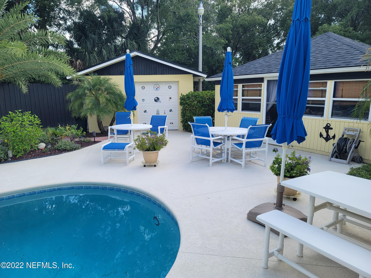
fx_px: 268
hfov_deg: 69.4
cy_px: 139
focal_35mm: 25
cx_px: 186
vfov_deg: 54.9
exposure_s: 1/368
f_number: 1.8
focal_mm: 7
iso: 20
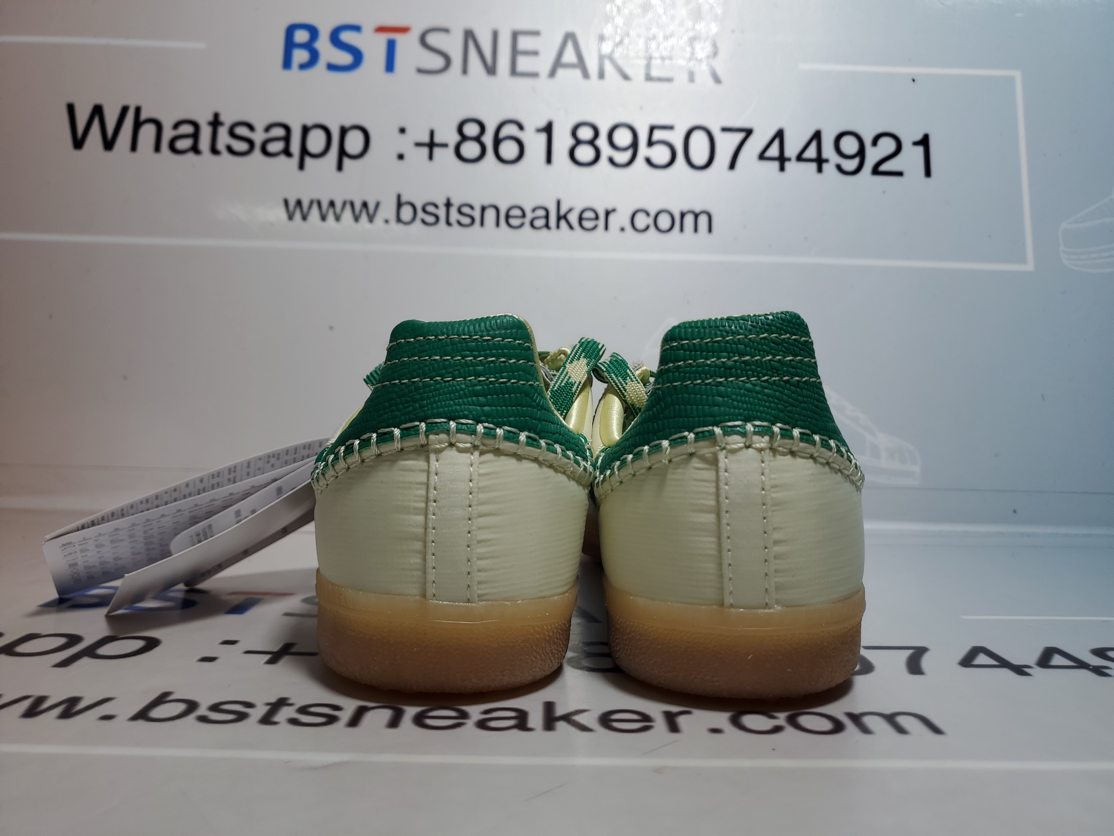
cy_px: 418
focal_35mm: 26
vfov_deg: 53.1
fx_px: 837
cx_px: 557
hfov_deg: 67.3
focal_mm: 4.3
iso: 50
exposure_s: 1/807
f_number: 1.5
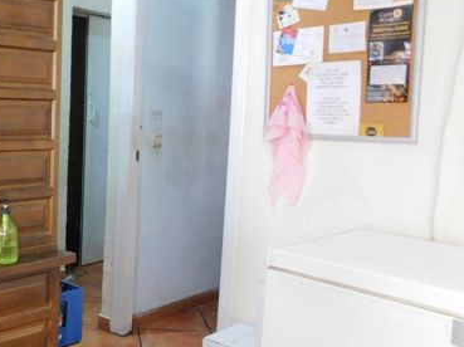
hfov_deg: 39.0
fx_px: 589
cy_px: 166
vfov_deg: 32.8
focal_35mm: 44
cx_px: 22
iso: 450
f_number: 3
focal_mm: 4
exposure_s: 1/8
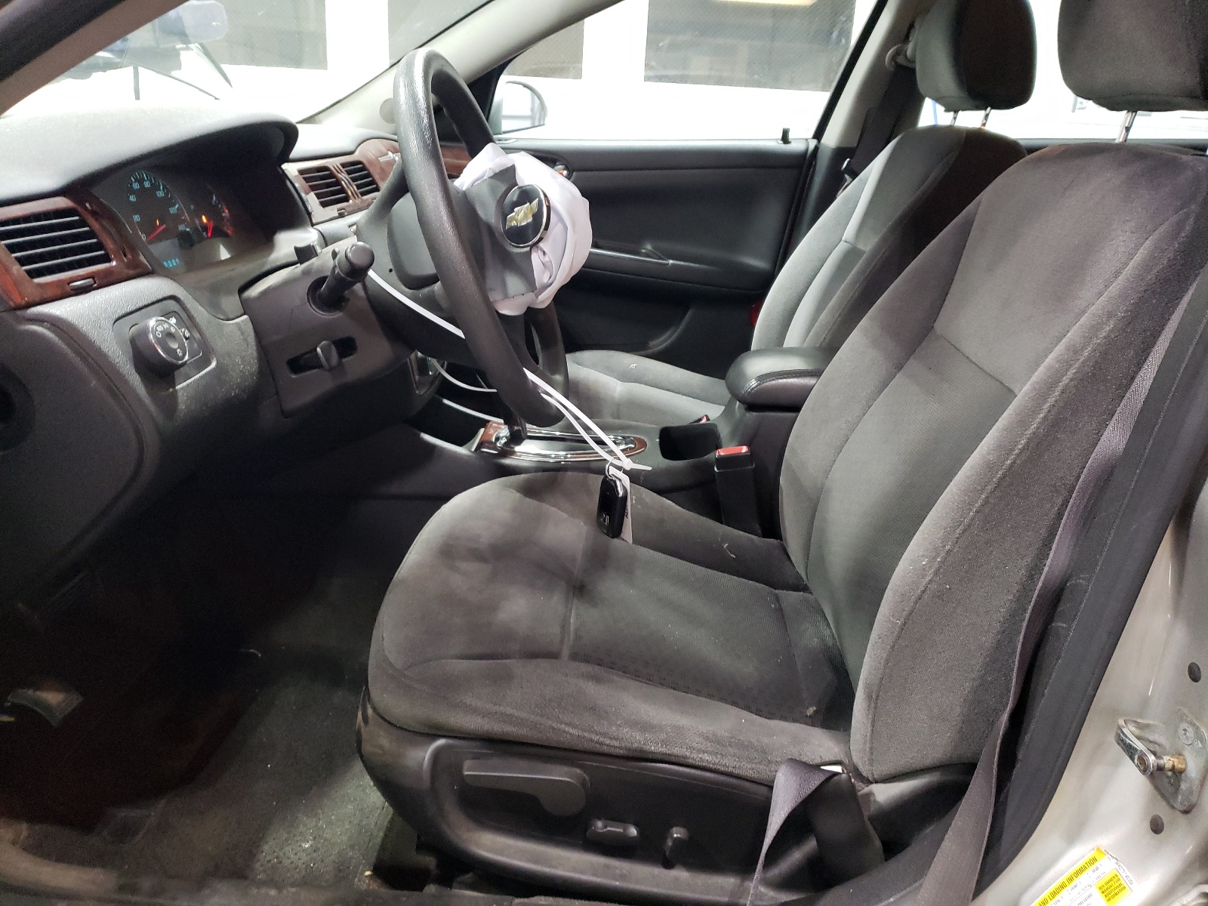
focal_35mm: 26
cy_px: 453
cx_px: 604
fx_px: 907
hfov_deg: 67.3
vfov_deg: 53.1
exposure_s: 1/30
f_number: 1.5
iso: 316
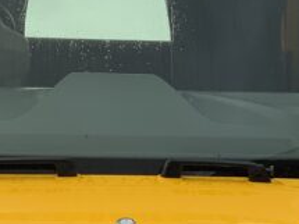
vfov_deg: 10.6
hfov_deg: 14.3
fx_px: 1191
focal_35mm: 138
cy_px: 252
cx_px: 177
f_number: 1.8
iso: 16
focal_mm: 3
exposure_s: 1/122
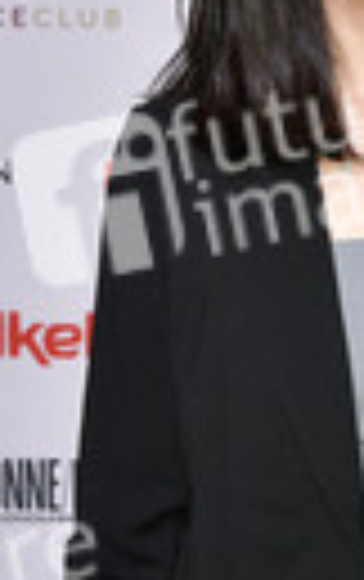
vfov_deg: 17.3
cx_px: 373
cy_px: 405
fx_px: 1898
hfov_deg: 10.8
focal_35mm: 120
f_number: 6.3
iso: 1250
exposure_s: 1/200
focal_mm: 38
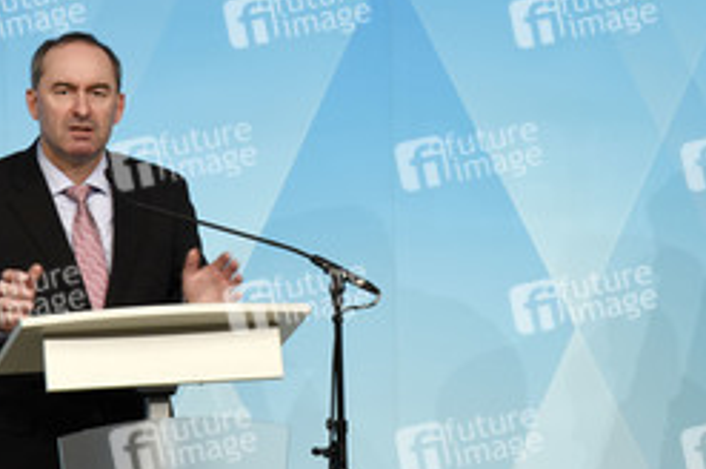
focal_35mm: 201
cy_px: 229
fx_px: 3937
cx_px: 507
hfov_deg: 10.2
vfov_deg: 6.8
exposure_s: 1/100
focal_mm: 110
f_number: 6.3
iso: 1600
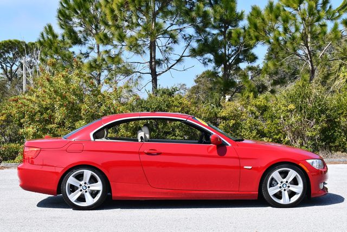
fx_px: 579
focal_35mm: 60
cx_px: 174
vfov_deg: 22.7
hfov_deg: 33.4
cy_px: 116
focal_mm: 30
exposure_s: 1/250
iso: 125
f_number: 8
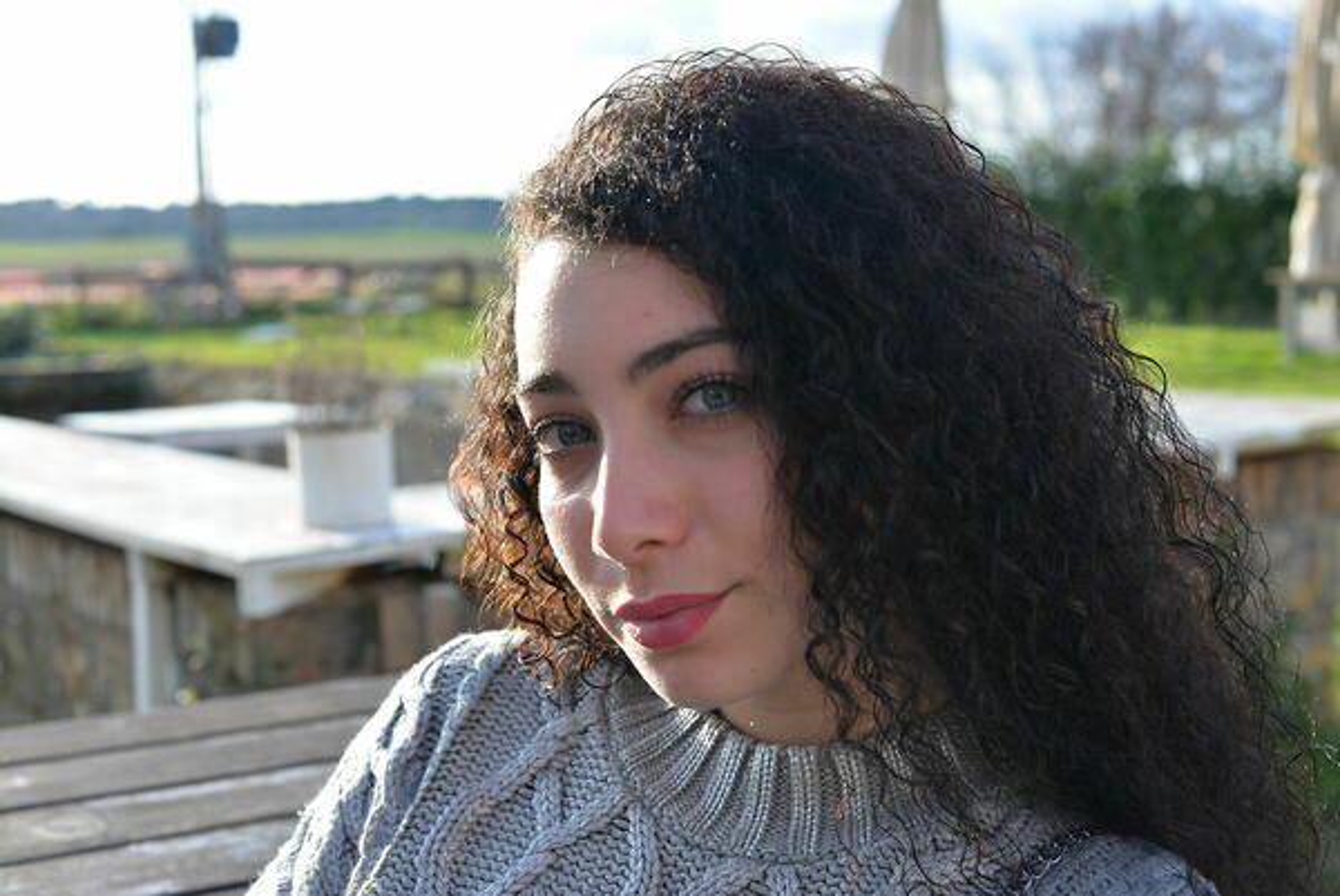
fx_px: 1862
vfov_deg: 27.0
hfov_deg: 39.6
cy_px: 448
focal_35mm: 50
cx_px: 670
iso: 200
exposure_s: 1/200
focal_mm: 50
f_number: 7.1
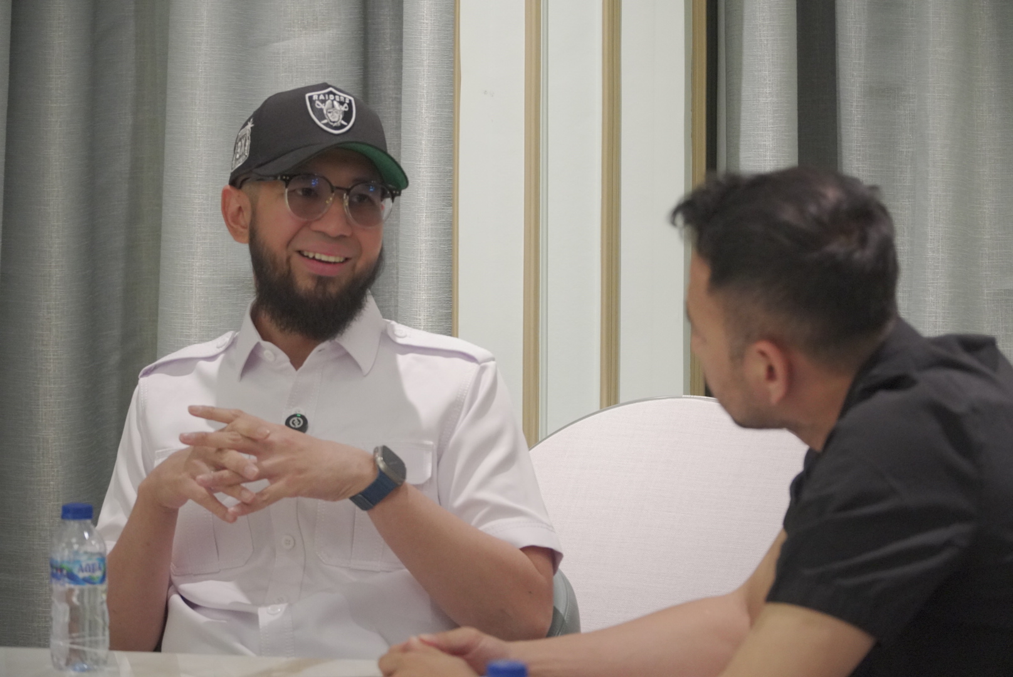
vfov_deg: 11.0
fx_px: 3506
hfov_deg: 16.4
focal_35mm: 124
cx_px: 506
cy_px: 338
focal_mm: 83
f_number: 4
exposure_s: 1/160
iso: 6400
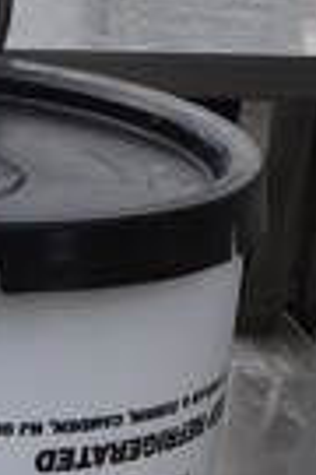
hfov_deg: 7.0
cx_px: -495
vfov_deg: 10.4
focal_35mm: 183
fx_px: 2409
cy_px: 910
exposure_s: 1/400
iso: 200
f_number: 7.1
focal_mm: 18
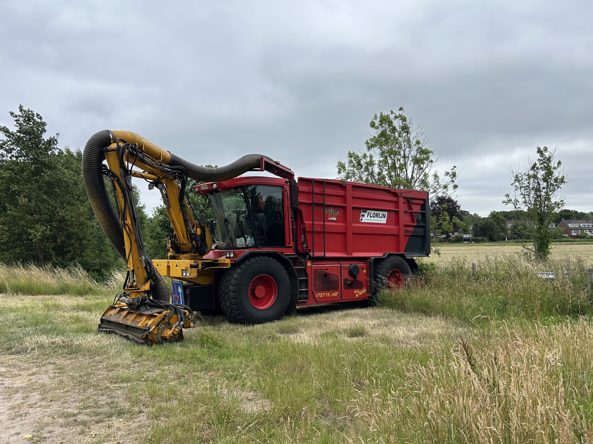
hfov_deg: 67.3
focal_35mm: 26
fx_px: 445
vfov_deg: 53.1
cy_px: 222
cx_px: 296
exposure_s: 1/1124
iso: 50
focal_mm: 5.7
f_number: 1.5
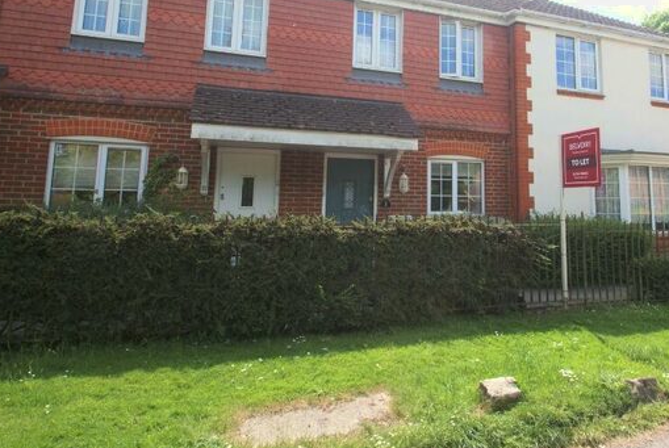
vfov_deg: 54.6
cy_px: 145
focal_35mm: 23
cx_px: 418
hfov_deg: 75.4
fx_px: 422
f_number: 9
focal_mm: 11
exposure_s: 1/80
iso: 100
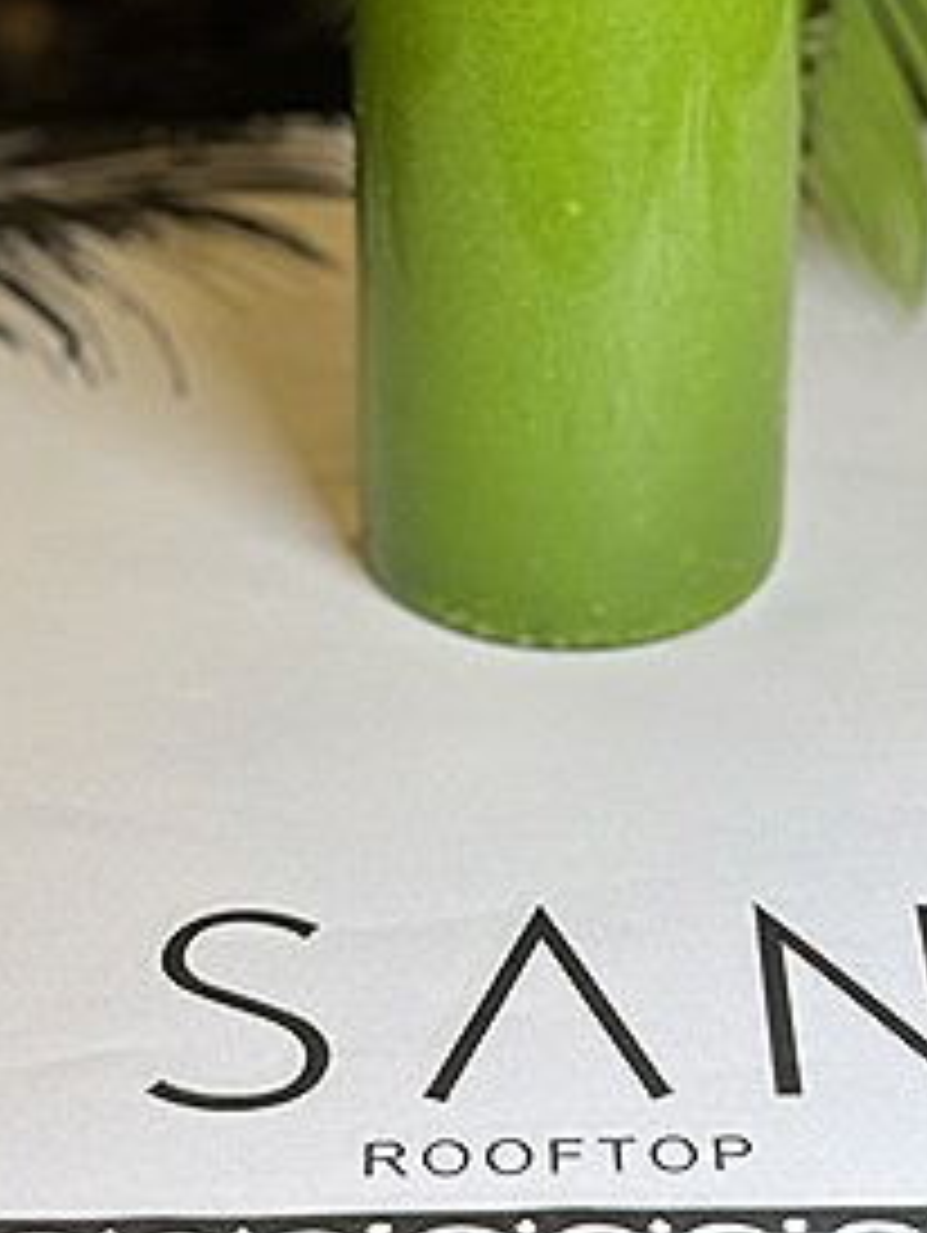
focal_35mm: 105
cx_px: 540
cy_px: -36
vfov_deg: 18.2
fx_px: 3743
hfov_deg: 14.1
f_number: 1.78
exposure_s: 1/50
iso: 80
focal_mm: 6.76
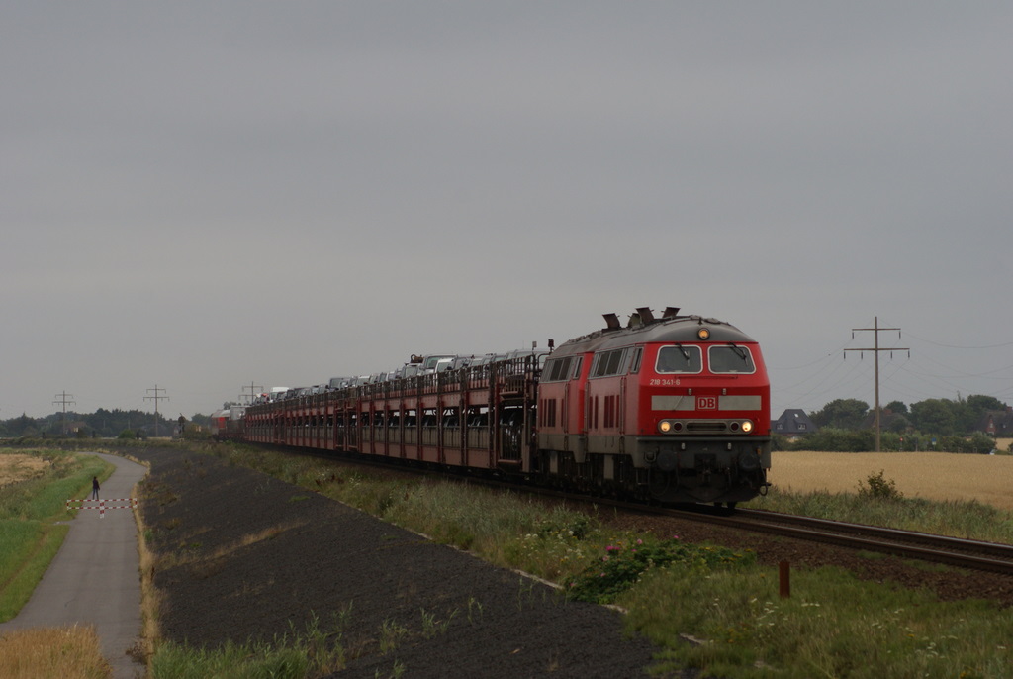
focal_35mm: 202
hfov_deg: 10.1
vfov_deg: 6.8
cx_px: 506
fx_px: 5706
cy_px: 340
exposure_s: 1/640
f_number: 7.1
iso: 200
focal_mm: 135
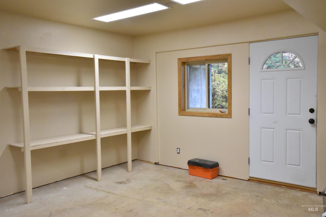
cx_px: 163
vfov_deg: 41.1
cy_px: 108
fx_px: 290
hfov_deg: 58.7
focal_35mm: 32
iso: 10000
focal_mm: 32
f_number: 22
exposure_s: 1/30
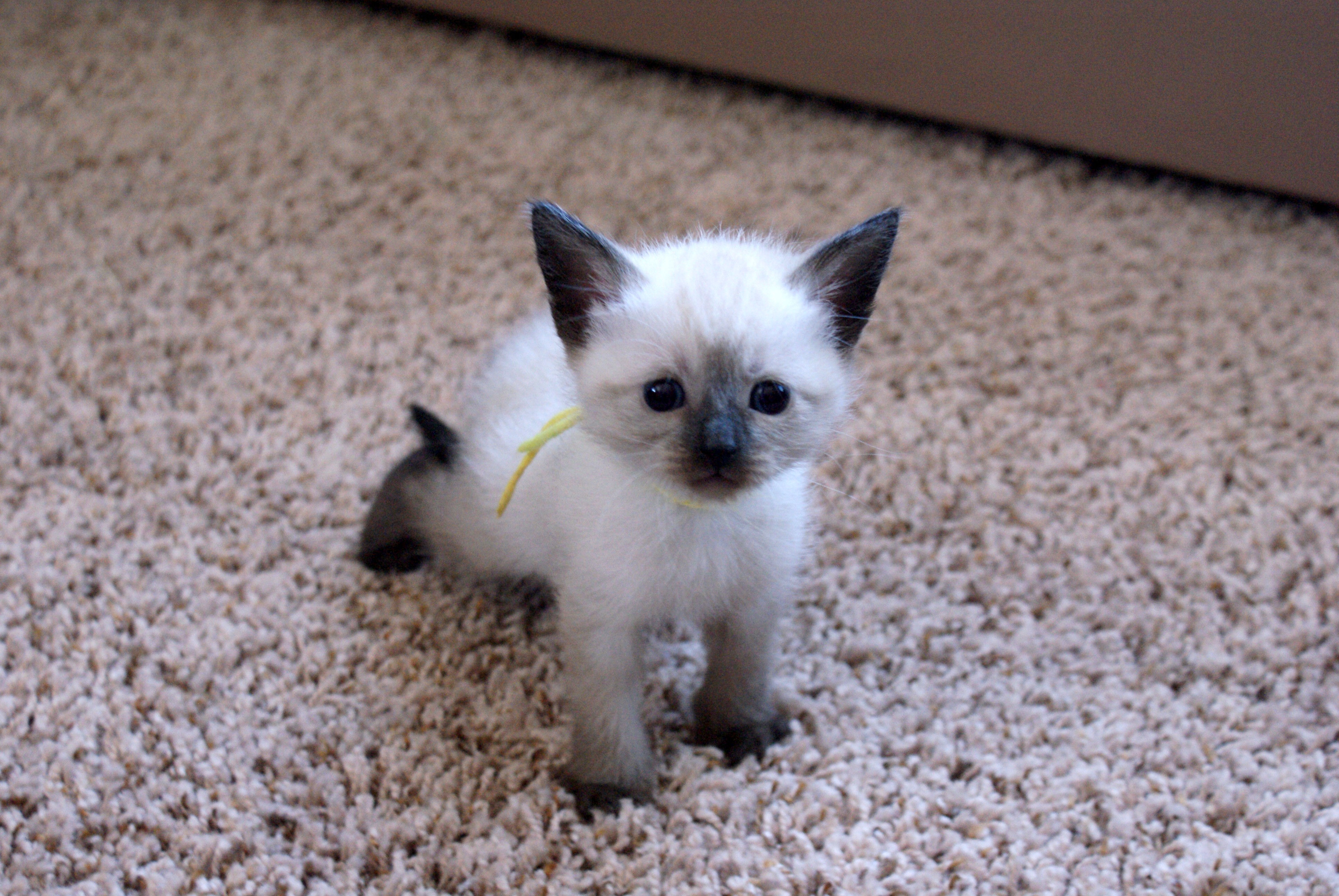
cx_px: 670
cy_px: 448
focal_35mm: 75
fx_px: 2793
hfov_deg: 27.0
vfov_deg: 18.2
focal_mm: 50
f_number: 5.6
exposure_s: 1/40
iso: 800
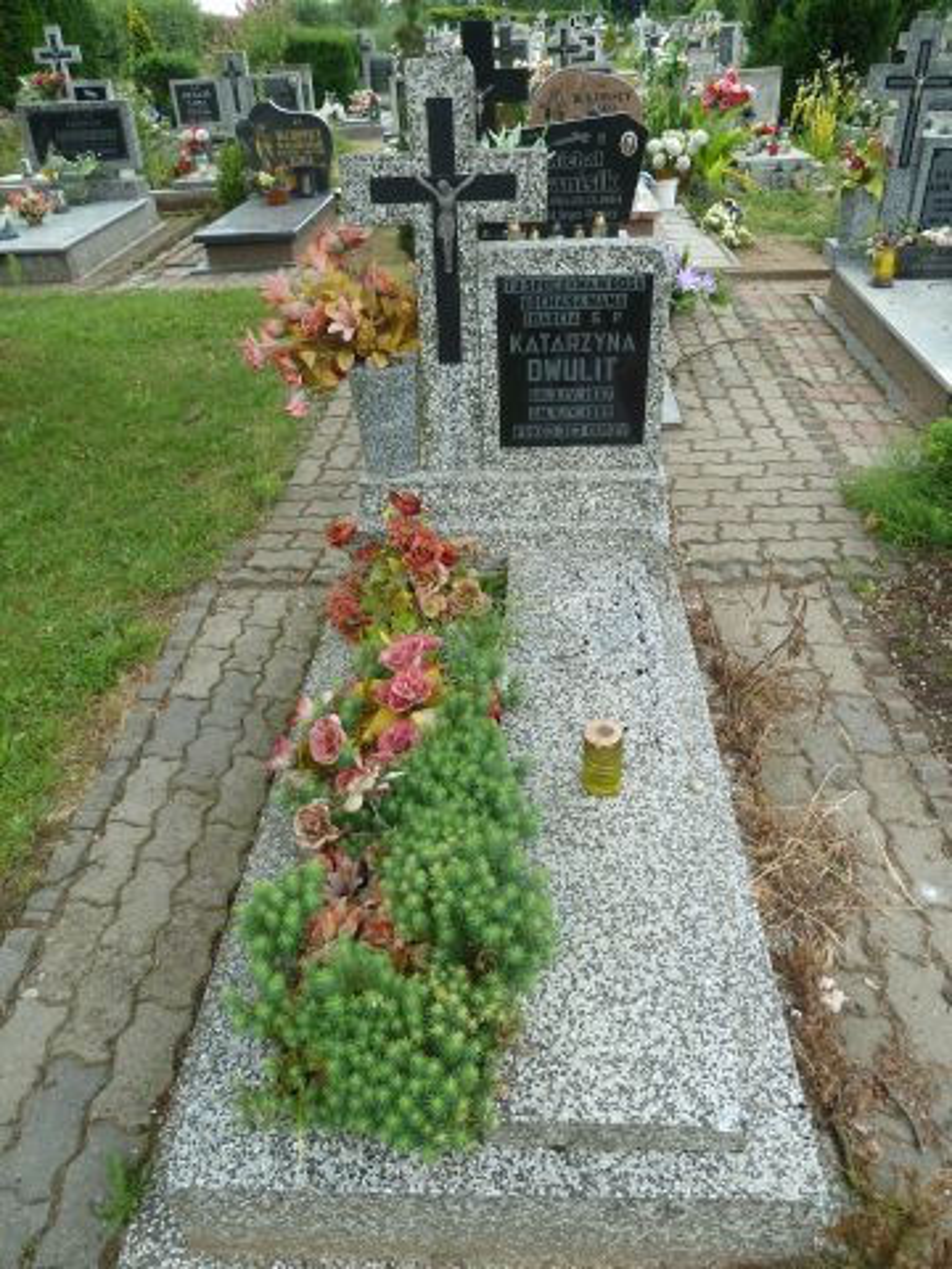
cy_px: 634
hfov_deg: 54.9
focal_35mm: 25
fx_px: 917
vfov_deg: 69.4
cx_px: 476
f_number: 3.3
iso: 80
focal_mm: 4.1
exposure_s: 1/60
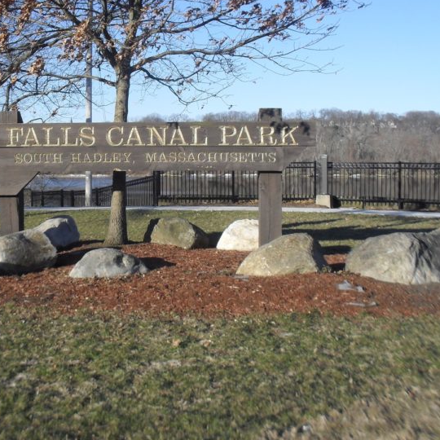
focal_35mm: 44
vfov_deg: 38.3
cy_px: 218
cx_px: 157
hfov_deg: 38.0
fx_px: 633
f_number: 8.4
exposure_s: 1/125
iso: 100
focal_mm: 6.3
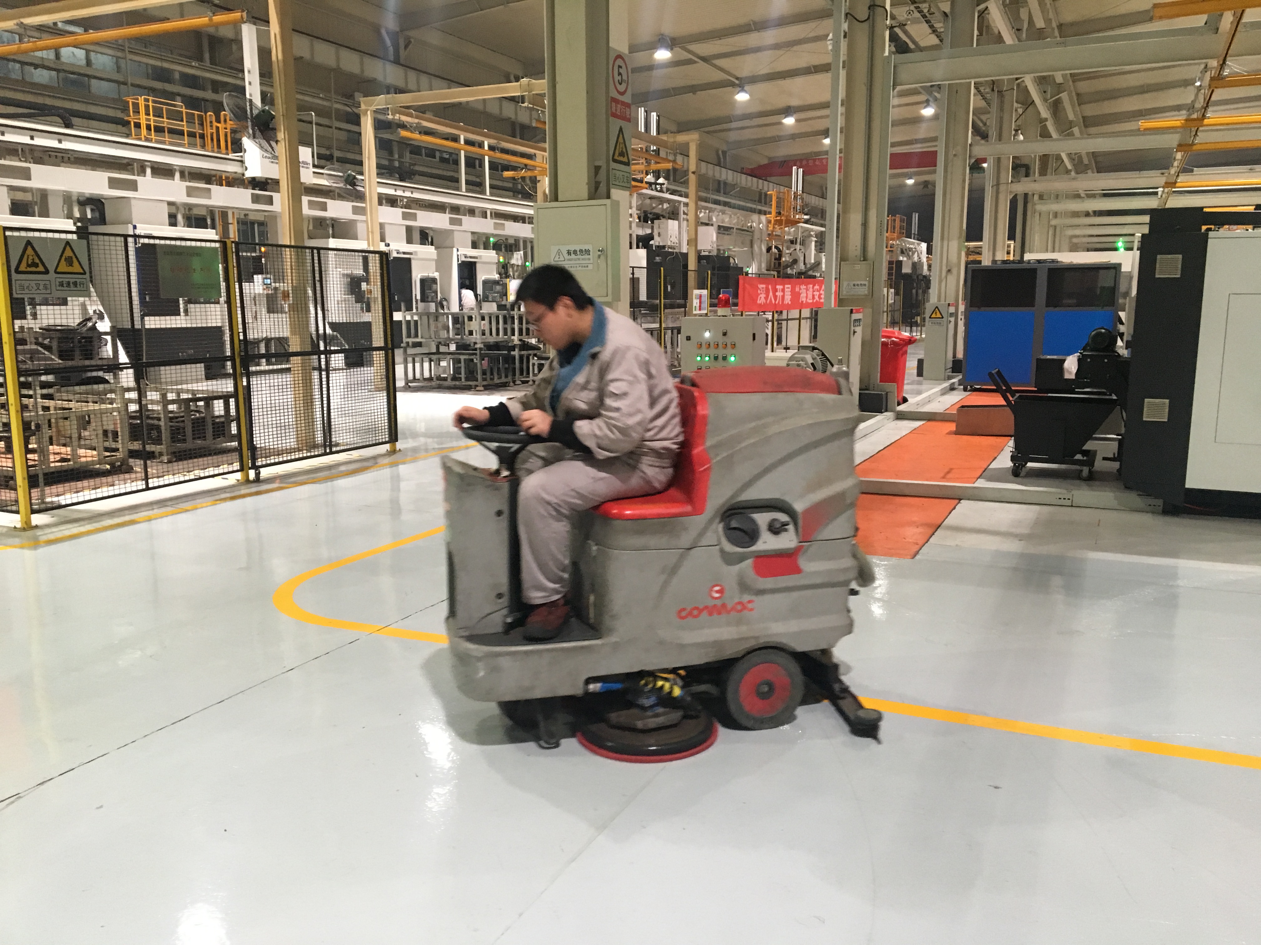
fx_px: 1056
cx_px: 630
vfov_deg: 48.2
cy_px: 472
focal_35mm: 29
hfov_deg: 61.7
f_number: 2.2
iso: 200
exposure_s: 1/20
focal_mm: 4.15
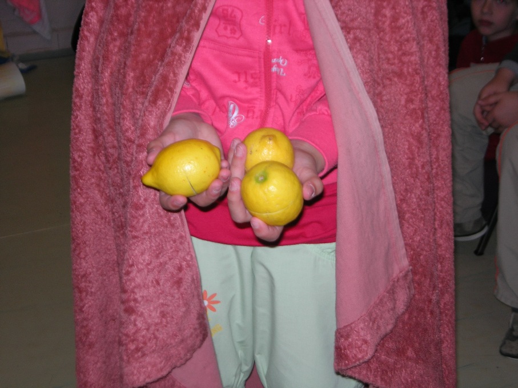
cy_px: 194
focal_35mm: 72
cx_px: 259
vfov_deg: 20.4
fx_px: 1077
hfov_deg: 27.0
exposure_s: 1/60.1
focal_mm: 14.9
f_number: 3.7
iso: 64
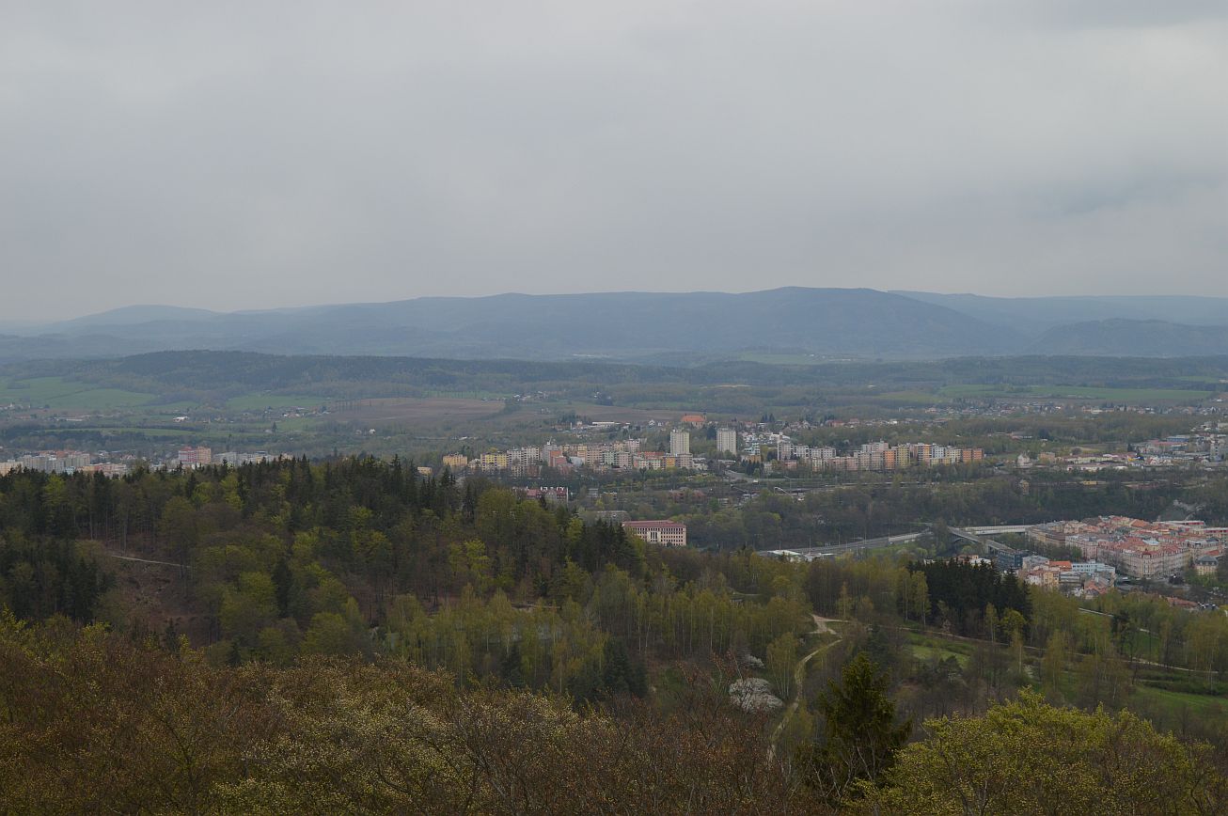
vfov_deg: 28.0
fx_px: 1636
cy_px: 408
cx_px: 614
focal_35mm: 48
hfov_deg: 41.2
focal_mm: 32
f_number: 10
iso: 200
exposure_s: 1/400
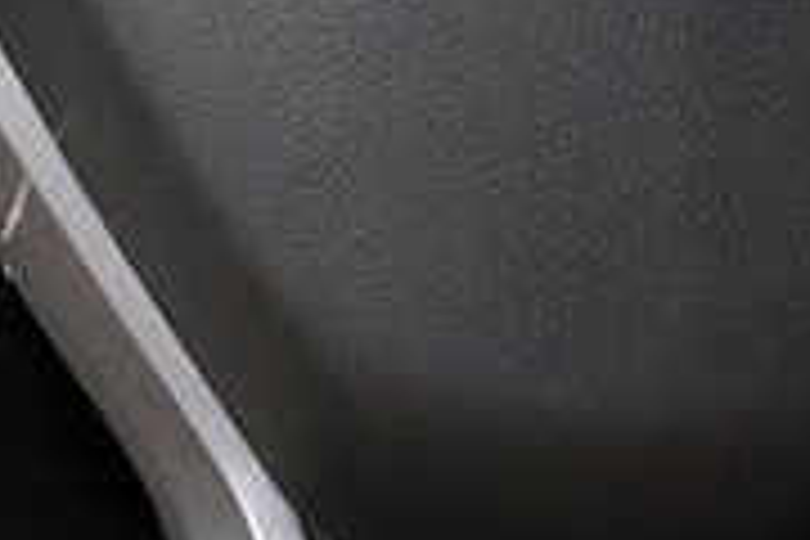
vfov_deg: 5.0
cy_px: 218
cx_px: 716
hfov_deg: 7.5
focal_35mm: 273
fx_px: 6142
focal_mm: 32
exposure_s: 1/125
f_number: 4.5
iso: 2500
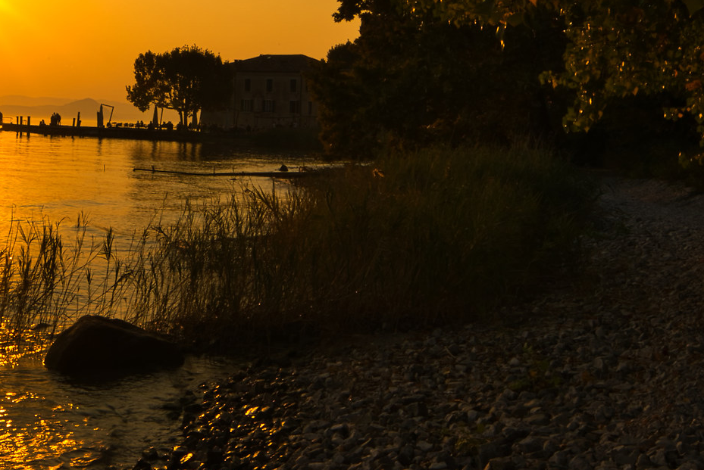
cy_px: 47
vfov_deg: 21.5
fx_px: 1213
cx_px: 58
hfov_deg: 30.8
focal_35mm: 62
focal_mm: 24
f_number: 22
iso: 50
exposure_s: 1/40
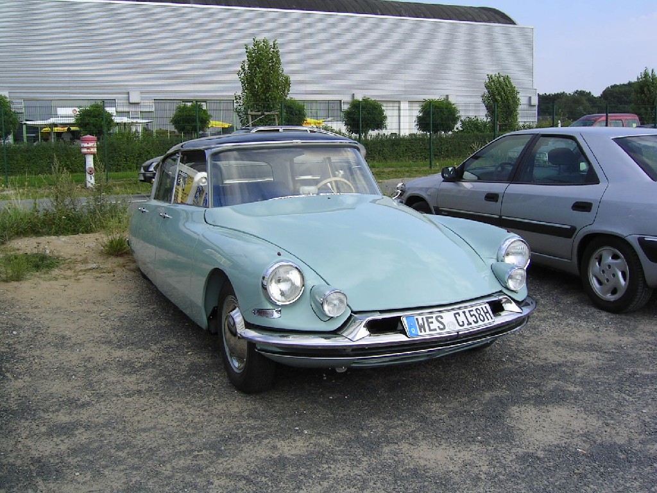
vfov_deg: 39.7
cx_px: 328
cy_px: 246
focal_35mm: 36
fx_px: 683
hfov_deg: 51.4
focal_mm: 5.6
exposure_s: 1/343
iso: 50
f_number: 4.8
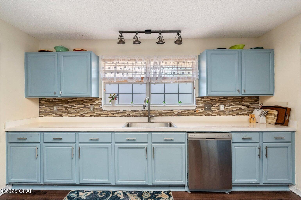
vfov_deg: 73.6
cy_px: 100
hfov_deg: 96.8
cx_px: 150
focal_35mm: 16
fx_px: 134
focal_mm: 16
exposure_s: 1/30
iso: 320
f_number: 9
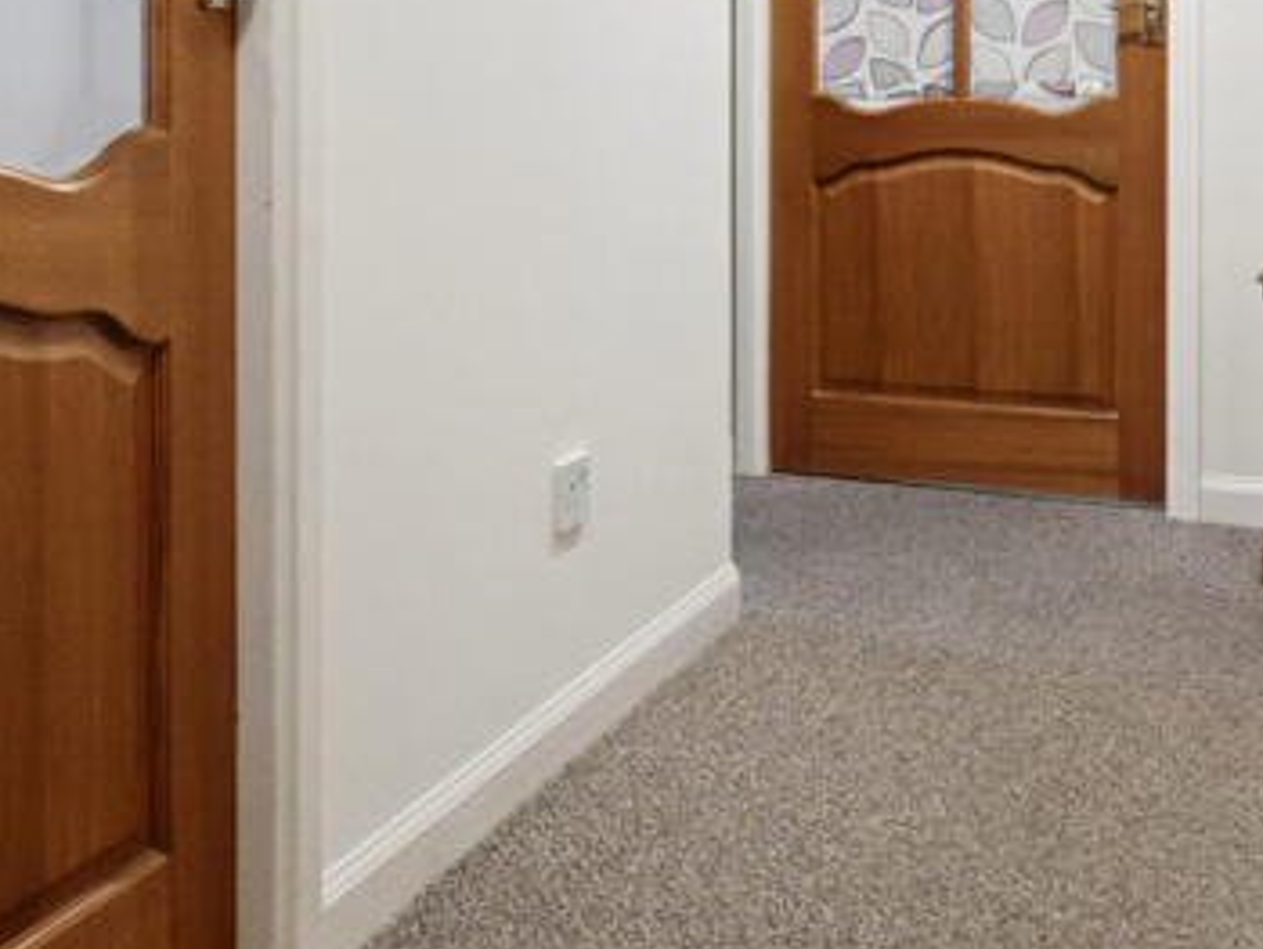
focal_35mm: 45
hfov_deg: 42.0
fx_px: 1643
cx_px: 570
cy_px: 23
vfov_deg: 30.2
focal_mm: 16
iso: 6400
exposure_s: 1/50
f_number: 8
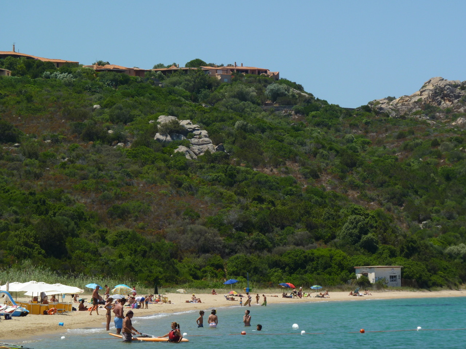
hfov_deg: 12.1
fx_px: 2194
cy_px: 174
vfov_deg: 9.1
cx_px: 233
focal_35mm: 163
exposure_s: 1/500
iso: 80
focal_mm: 29
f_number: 5.6
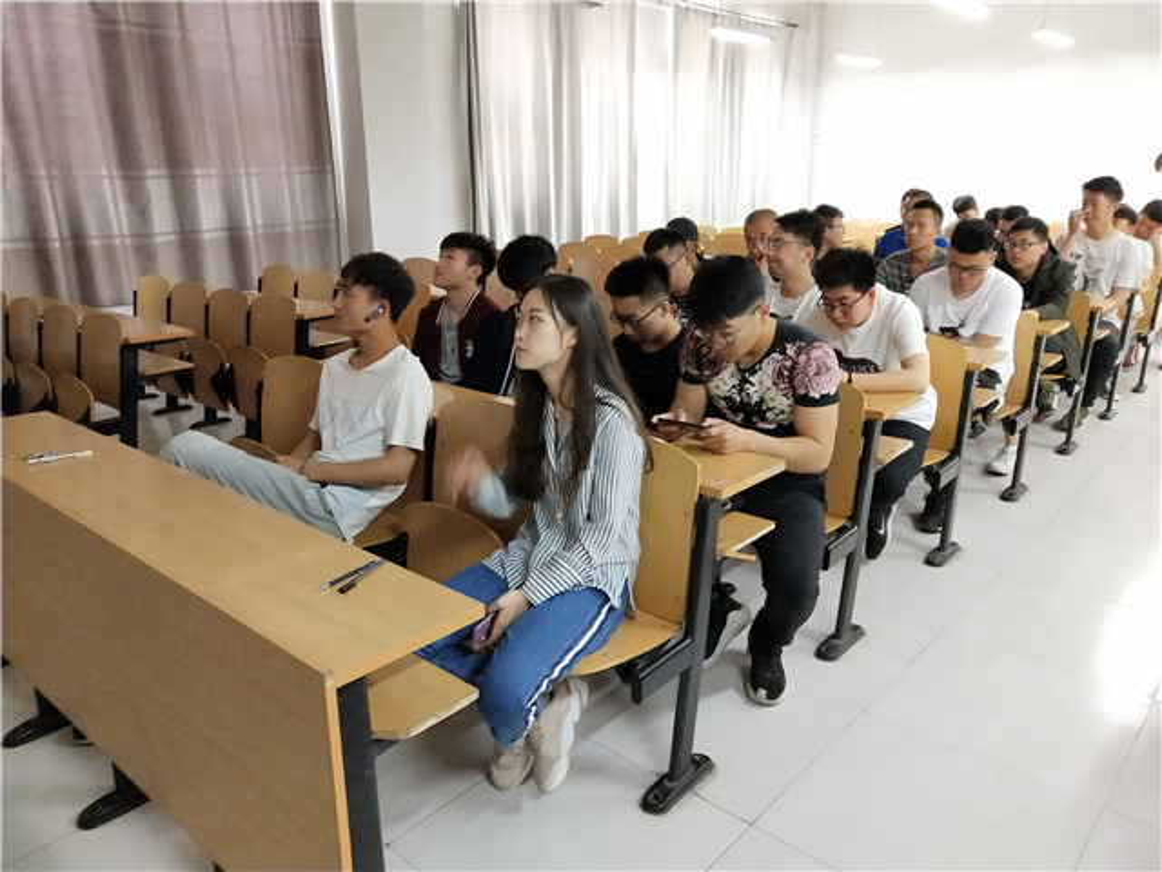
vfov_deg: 46.8
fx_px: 1007
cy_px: 436
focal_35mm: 30
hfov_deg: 60.0
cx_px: 581
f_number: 1.8
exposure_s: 1/33.3
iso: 656
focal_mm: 3.95
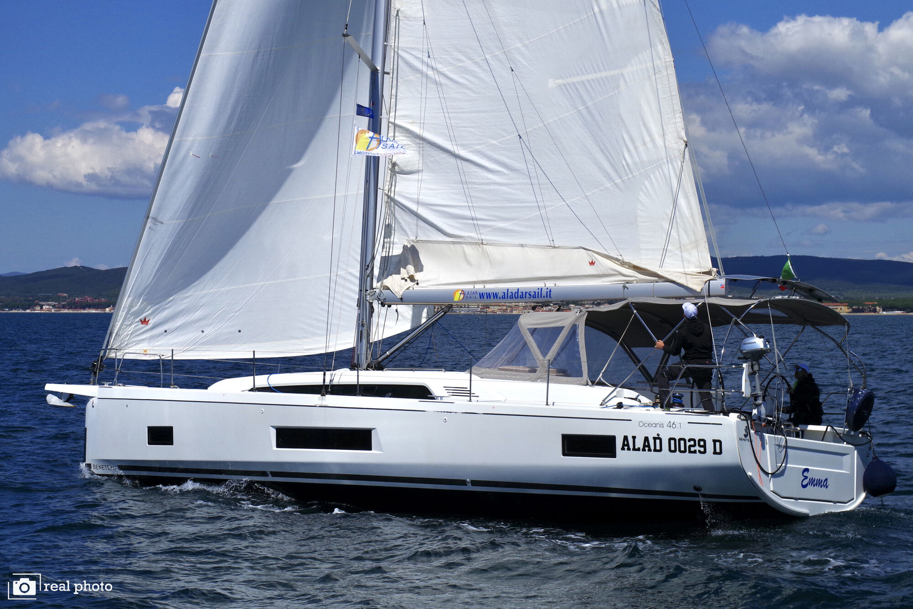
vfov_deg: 17.2
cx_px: 456
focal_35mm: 80
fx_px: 2016
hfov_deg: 25.5
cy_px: 304
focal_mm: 53
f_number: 11
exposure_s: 1/1600
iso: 200
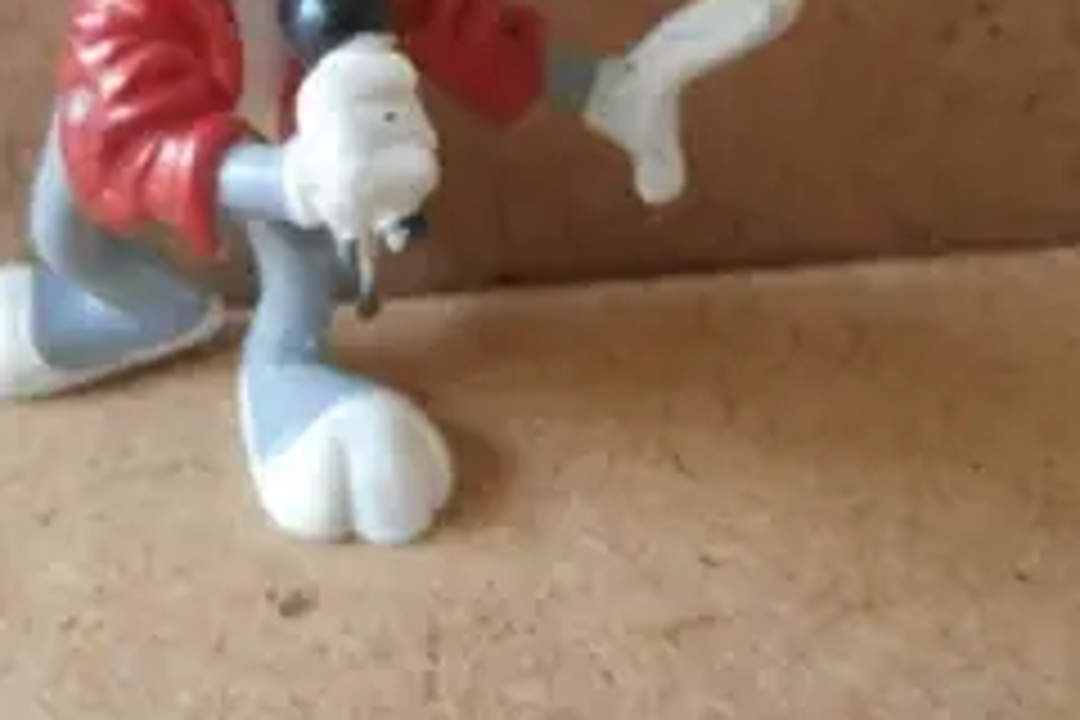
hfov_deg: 39.0
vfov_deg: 25.3
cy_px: -50
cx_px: 338
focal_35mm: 50
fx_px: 1500
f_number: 3
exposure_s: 1/15
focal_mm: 4.2
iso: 200
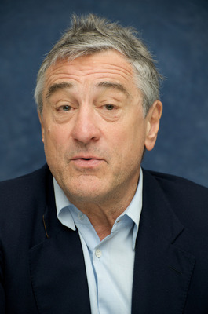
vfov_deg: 14.2
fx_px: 1262
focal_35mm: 145
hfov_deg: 9.4
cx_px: 104
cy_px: 157
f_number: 6.3
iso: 500
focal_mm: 145
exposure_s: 1/100
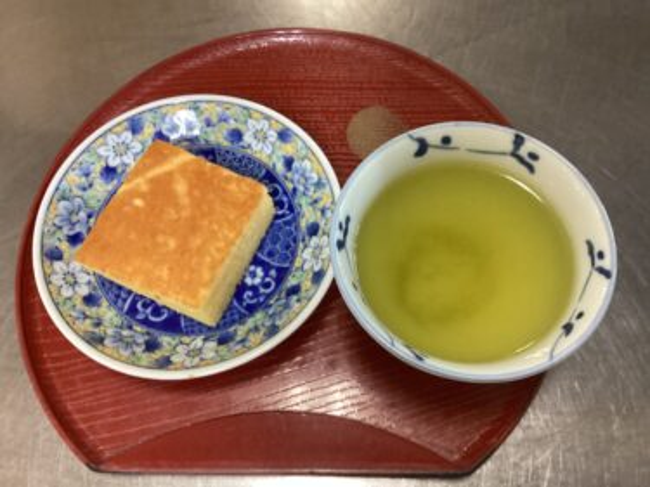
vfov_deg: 45.4
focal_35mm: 31
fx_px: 582
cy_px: 244
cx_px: 325
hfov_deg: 58.4
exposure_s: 1/60
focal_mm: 3.3
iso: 320
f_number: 2.4
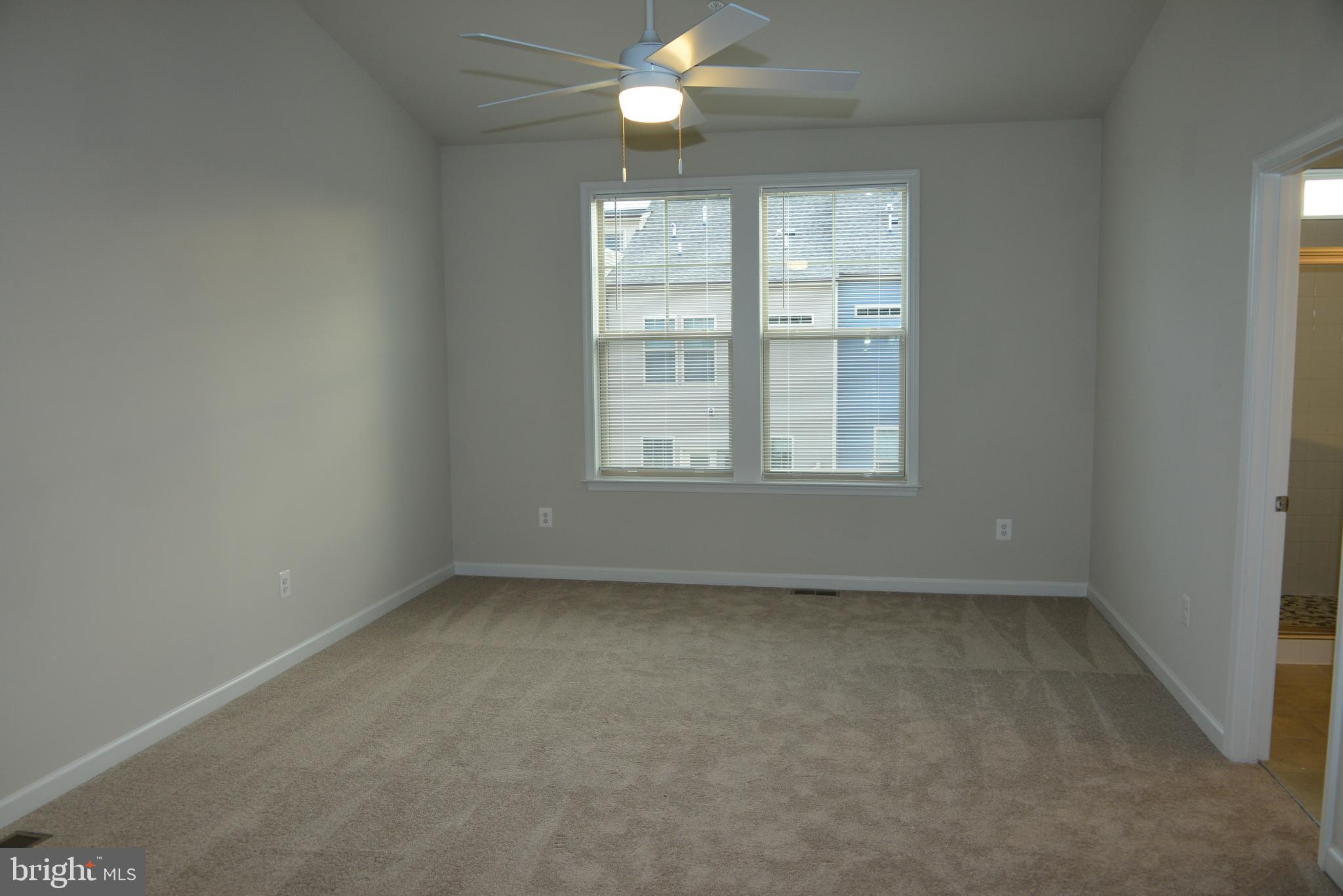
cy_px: 448
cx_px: 672
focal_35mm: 28
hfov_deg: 65.5
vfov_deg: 46.4
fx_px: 1045
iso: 800
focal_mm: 28
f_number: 7.1
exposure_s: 1/80
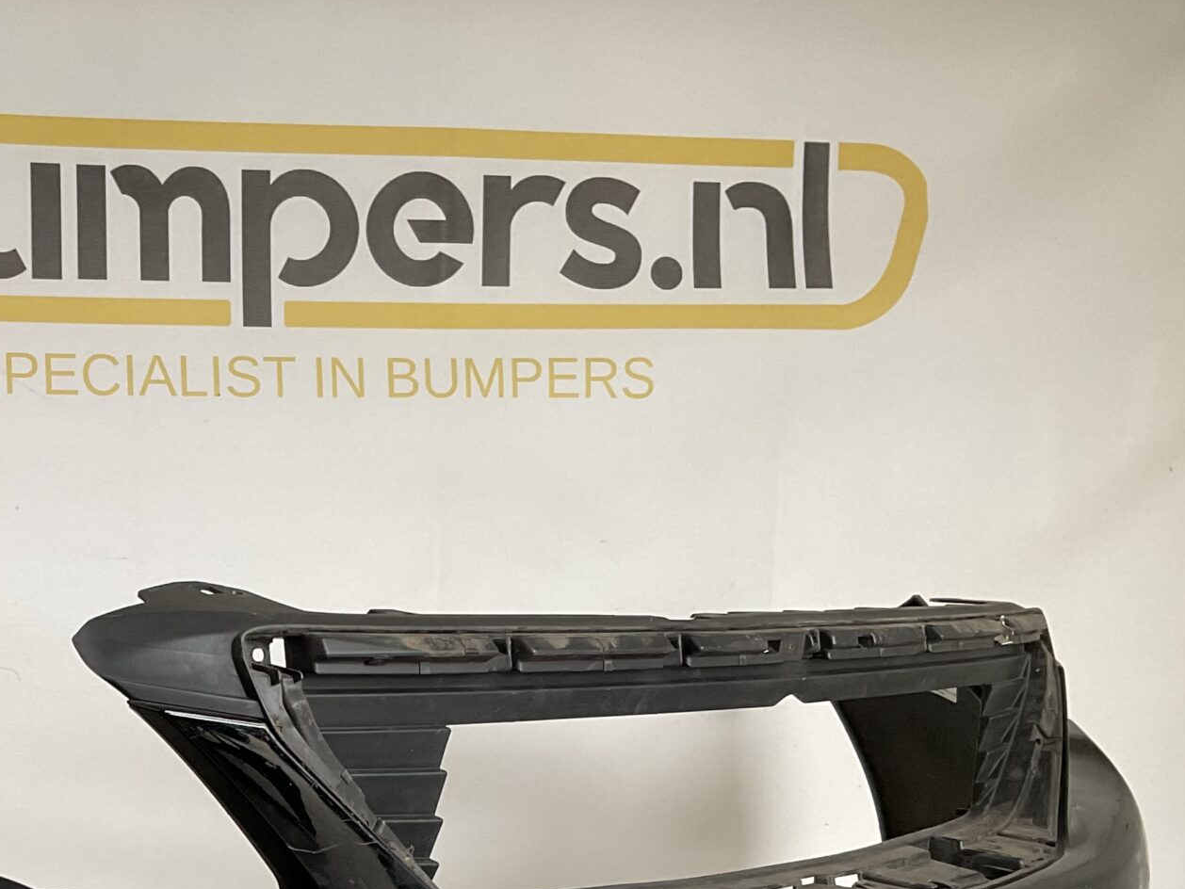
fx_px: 2020
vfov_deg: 23.7
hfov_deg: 31.2
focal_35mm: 59
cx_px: 113
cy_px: 893
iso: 64
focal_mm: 3
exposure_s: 1/120
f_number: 1.8
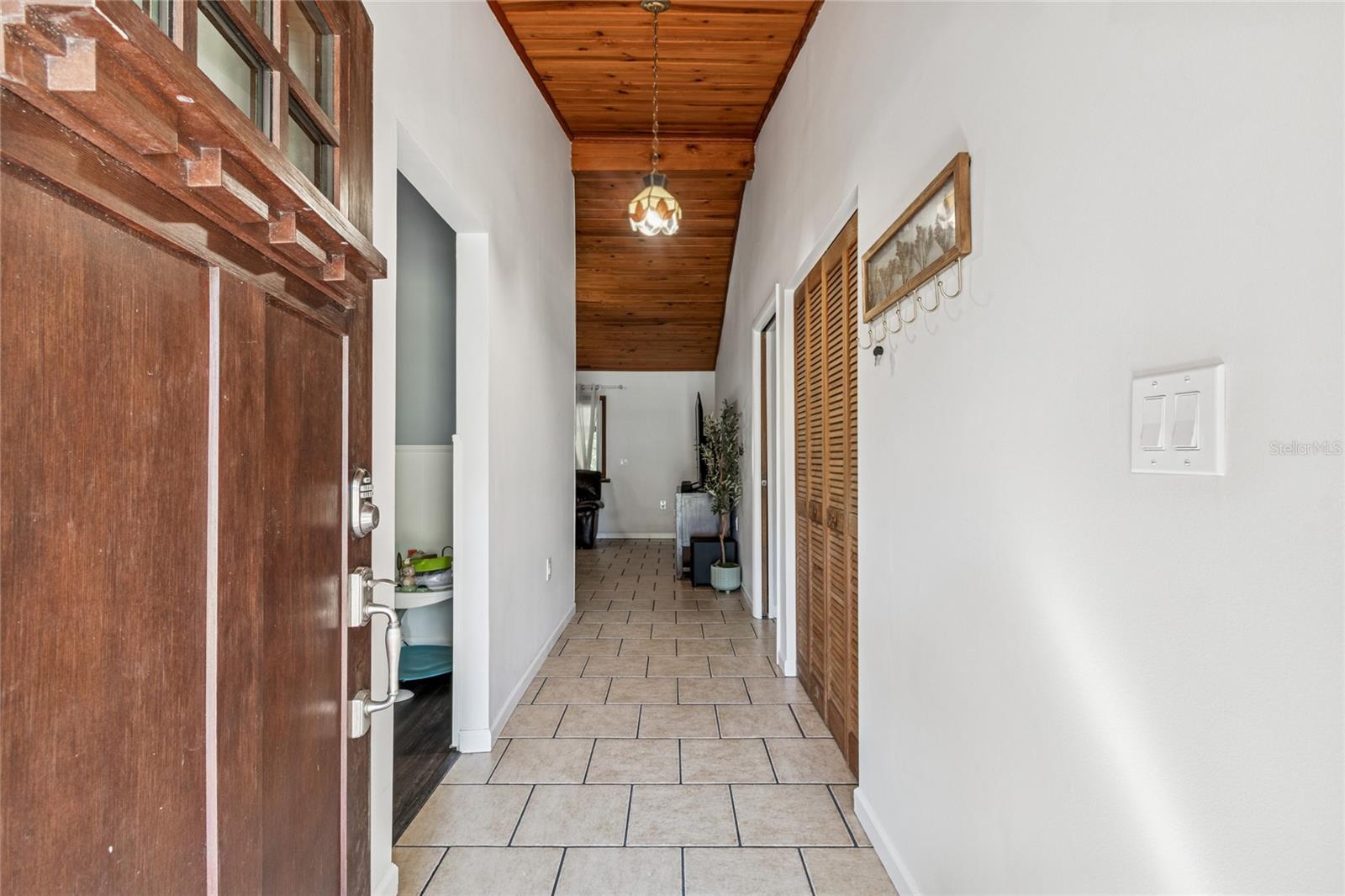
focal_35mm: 15
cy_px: 448
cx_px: 672
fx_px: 560
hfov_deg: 100.4
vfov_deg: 77.3
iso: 100
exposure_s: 1/5
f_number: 7.1
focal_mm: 10
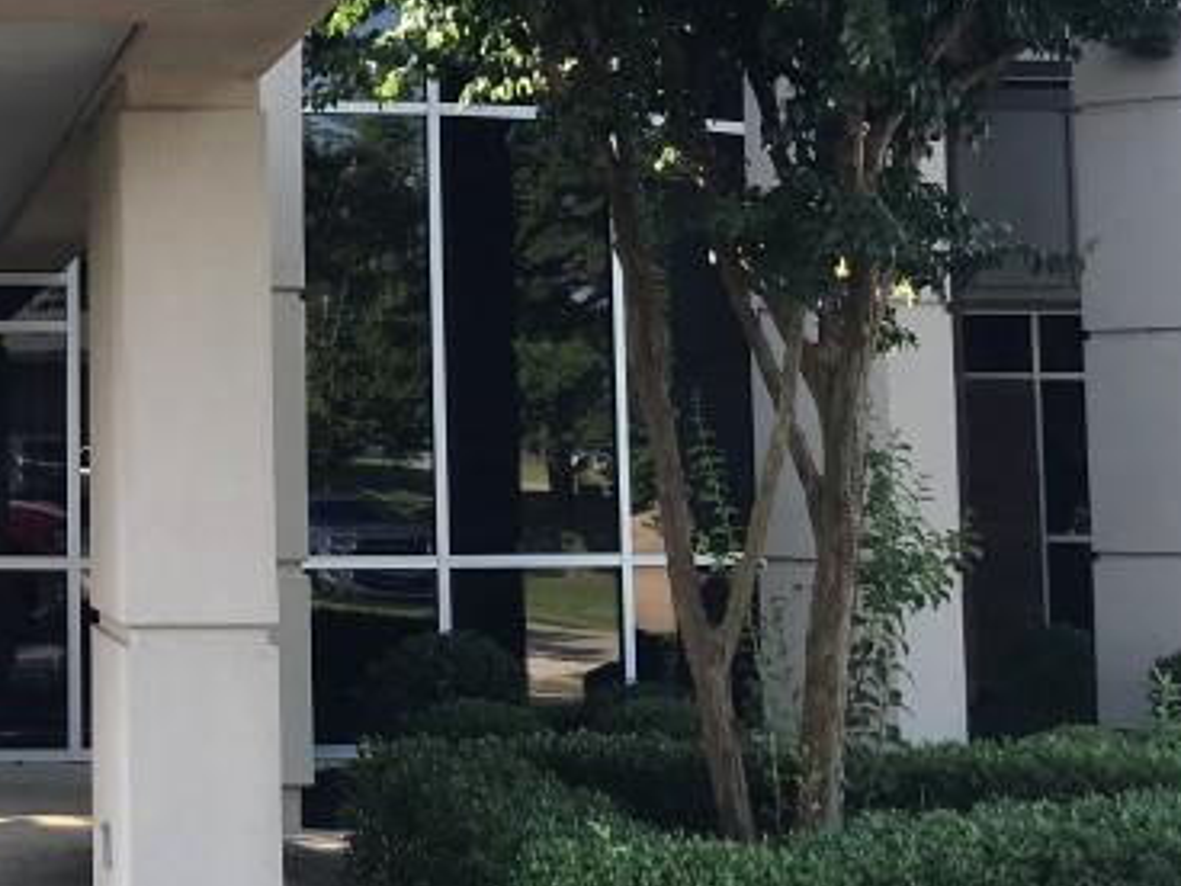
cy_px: 244
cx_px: -3
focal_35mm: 78
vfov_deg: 18.8
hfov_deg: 23.9
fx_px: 2661
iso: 20
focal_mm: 3.99
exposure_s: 1/339
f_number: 1.8
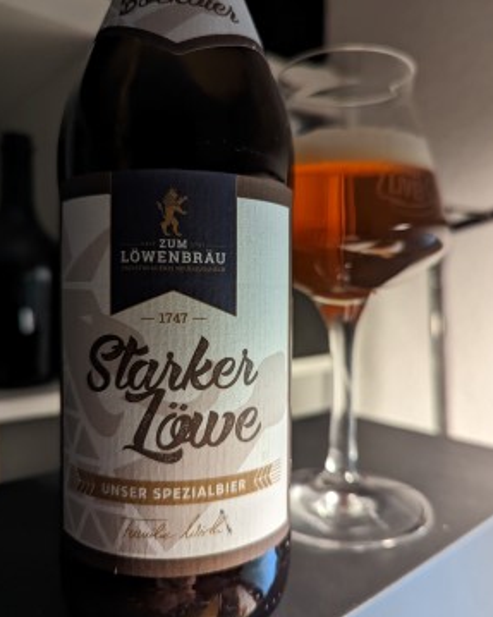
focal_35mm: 26
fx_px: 474
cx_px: 247
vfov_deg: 66.0
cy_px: 301
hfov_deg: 54.9
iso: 822
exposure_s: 1/76.2
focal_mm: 6.81
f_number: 1.85
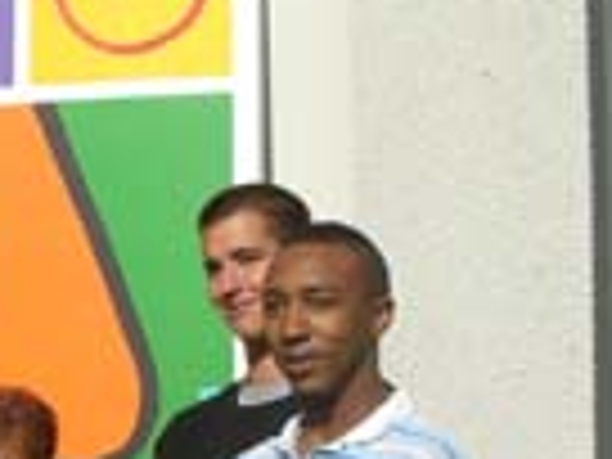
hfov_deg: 14.0
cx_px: 68
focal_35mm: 140
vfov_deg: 10.5
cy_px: 452
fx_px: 2475
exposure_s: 1/1250
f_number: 4.3
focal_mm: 6.2
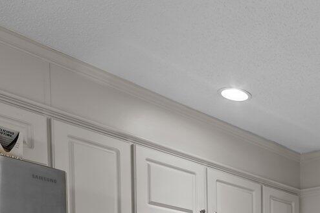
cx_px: 393
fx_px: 515
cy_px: 307
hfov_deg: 29.3
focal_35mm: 58
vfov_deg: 20.5
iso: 250
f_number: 8
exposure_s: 1/1.25
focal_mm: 14
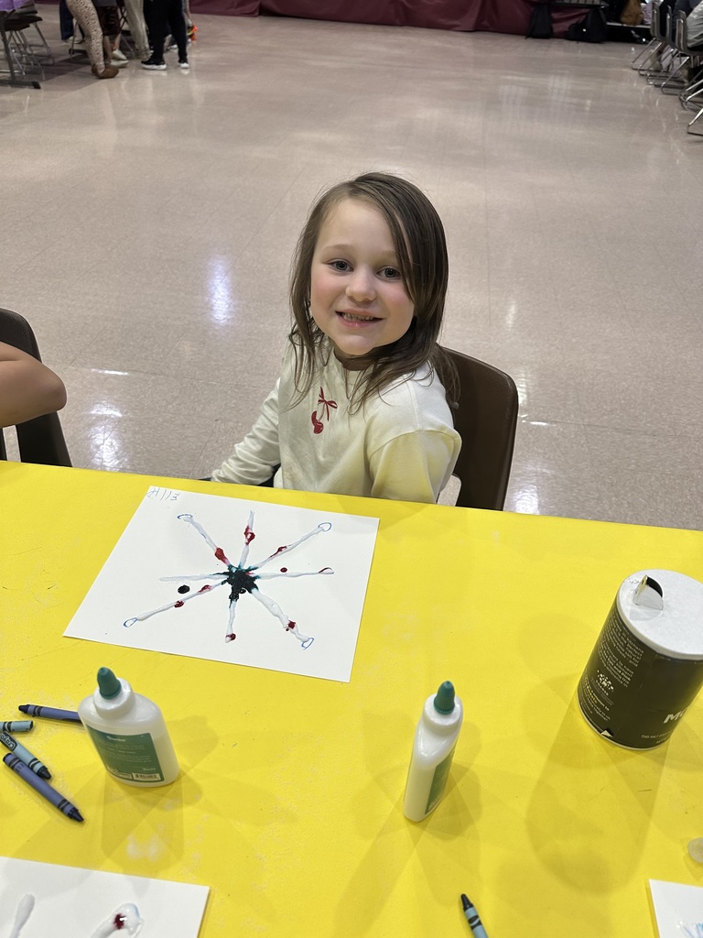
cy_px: 469
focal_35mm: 24
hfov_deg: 56.8
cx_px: 352
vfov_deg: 71.6
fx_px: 650
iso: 160
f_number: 1.78
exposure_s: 1/60
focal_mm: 6.86
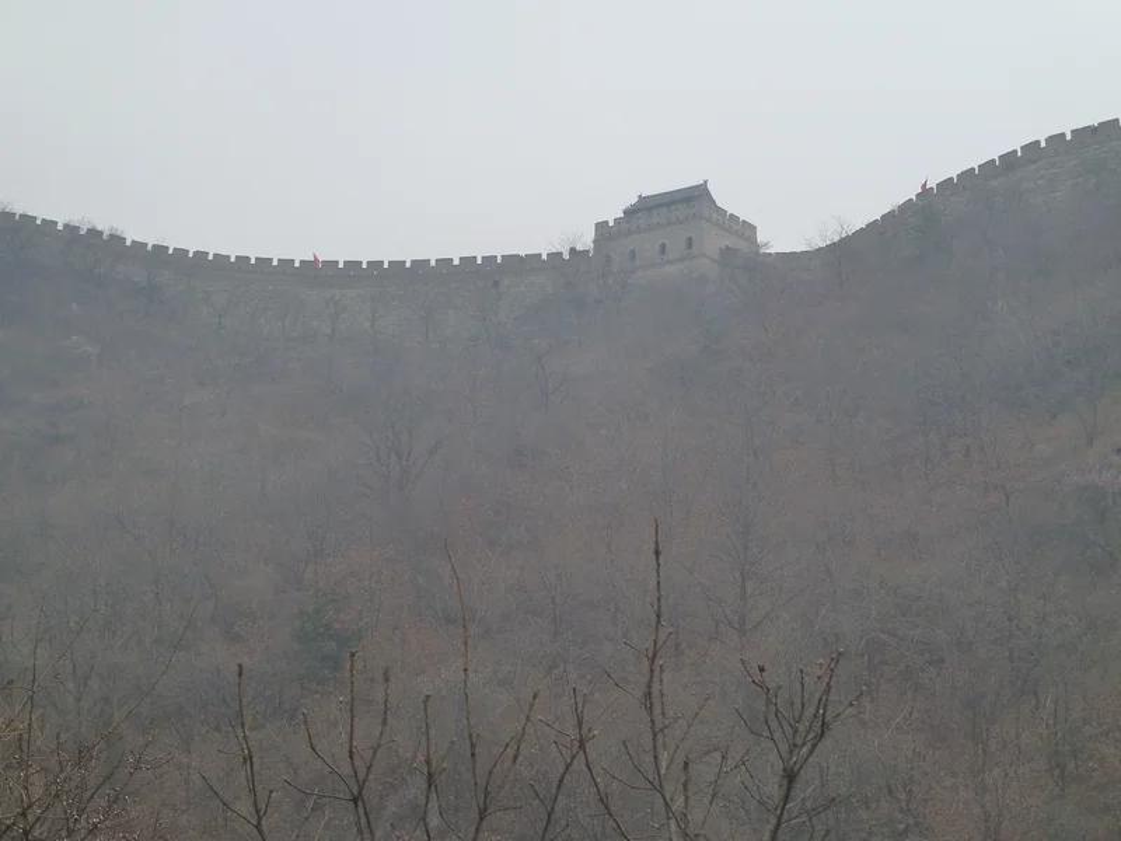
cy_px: 420
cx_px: 560
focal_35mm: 96
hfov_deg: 20.4
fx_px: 3109
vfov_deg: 15.4
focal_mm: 15.8
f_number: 4.3
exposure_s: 1/400
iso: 200
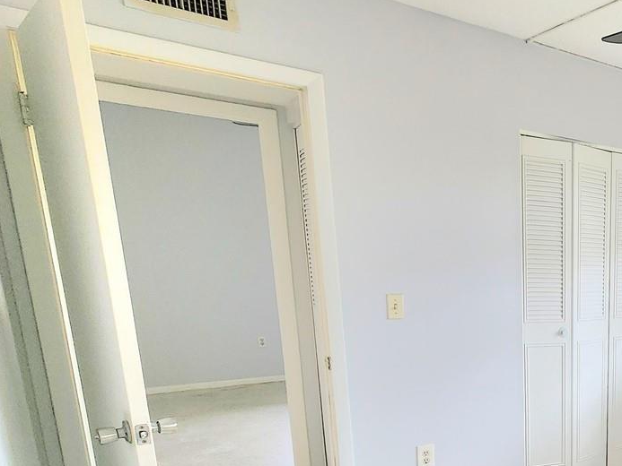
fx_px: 539
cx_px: 702
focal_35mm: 30
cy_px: 376
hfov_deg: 44.0
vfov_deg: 44.4
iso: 100
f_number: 2.2
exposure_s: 1/120
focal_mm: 2.2
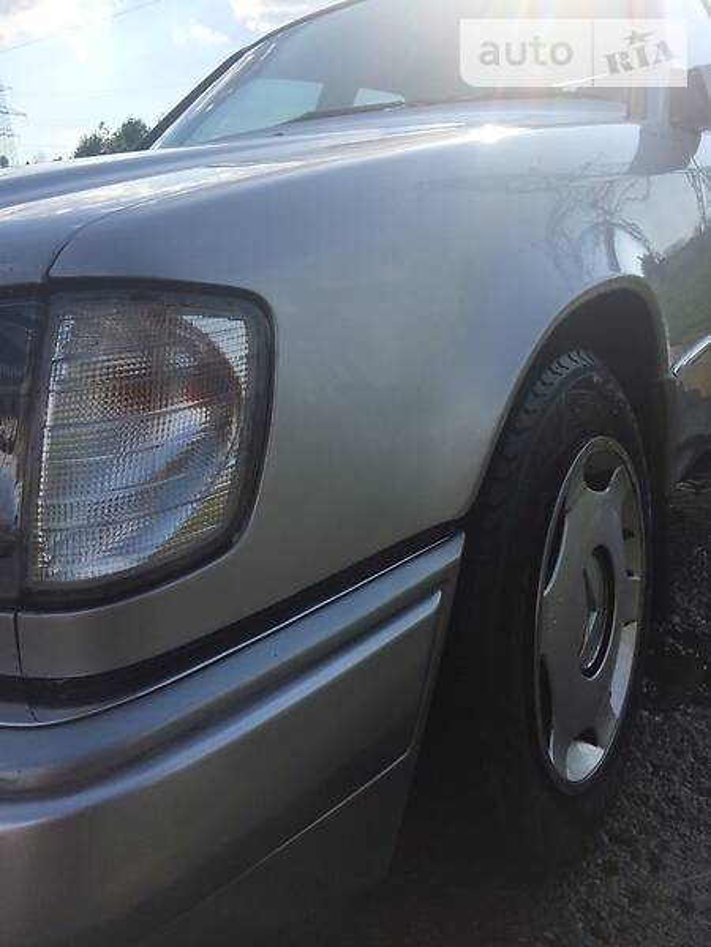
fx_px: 794
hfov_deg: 48.2
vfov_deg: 61.7
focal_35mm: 29
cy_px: 474
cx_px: 356
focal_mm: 4.2
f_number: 2.2
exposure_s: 1/1786
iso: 32
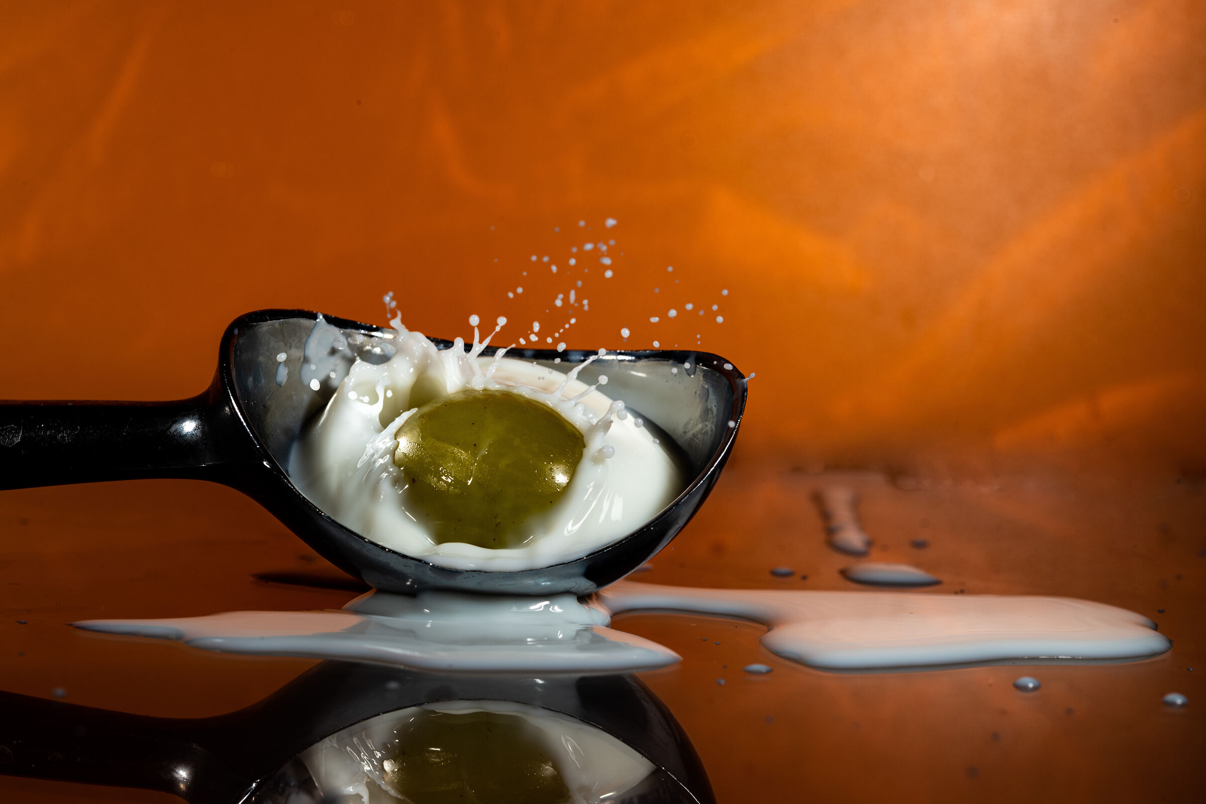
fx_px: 3517
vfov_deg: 13.0
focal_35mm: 105
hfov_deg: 19.5
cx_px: 603
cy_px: 402
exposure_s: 1/200
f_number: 16
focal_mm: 105
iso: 100
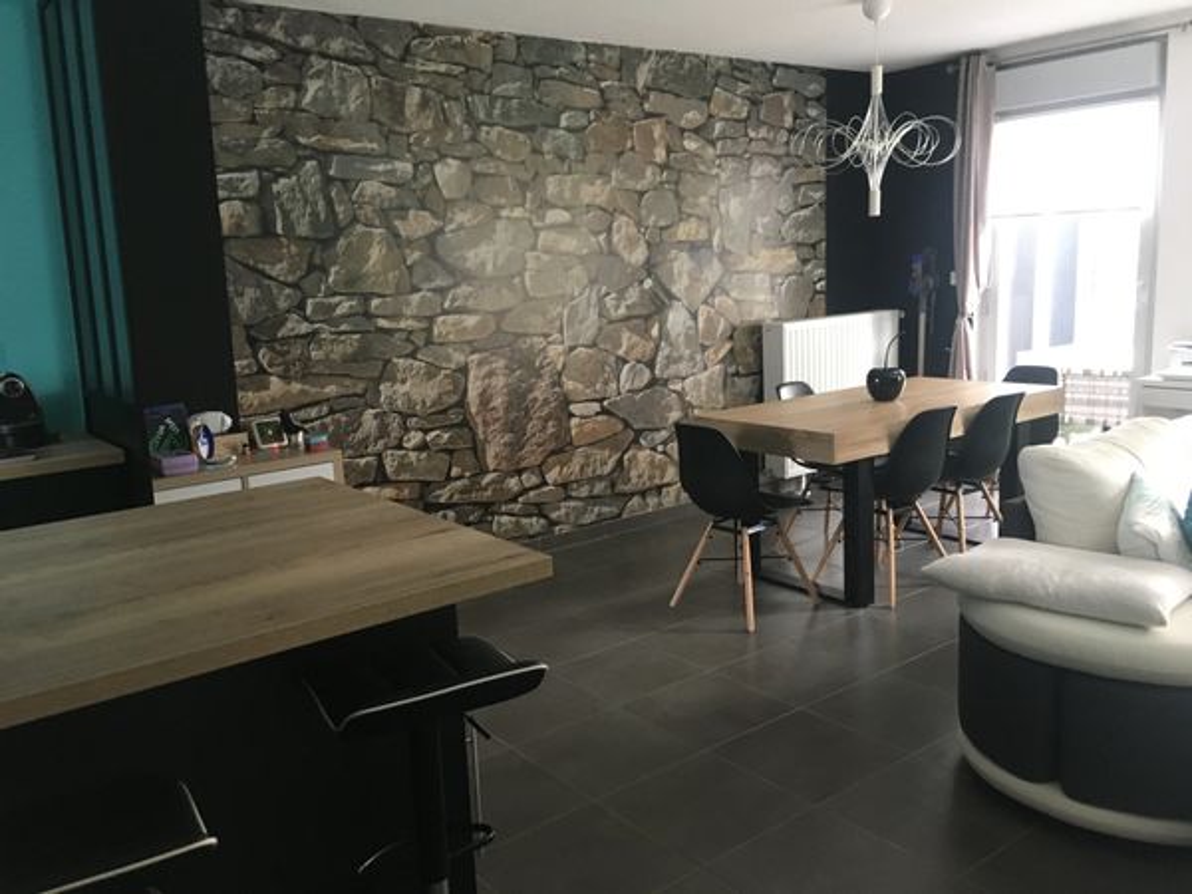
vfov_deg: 48.2
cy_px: 447
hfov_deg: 61.7
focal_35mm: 29
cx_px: 596
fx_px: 999
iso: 200
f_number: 2.2
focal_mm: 4.15
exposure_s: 1/20
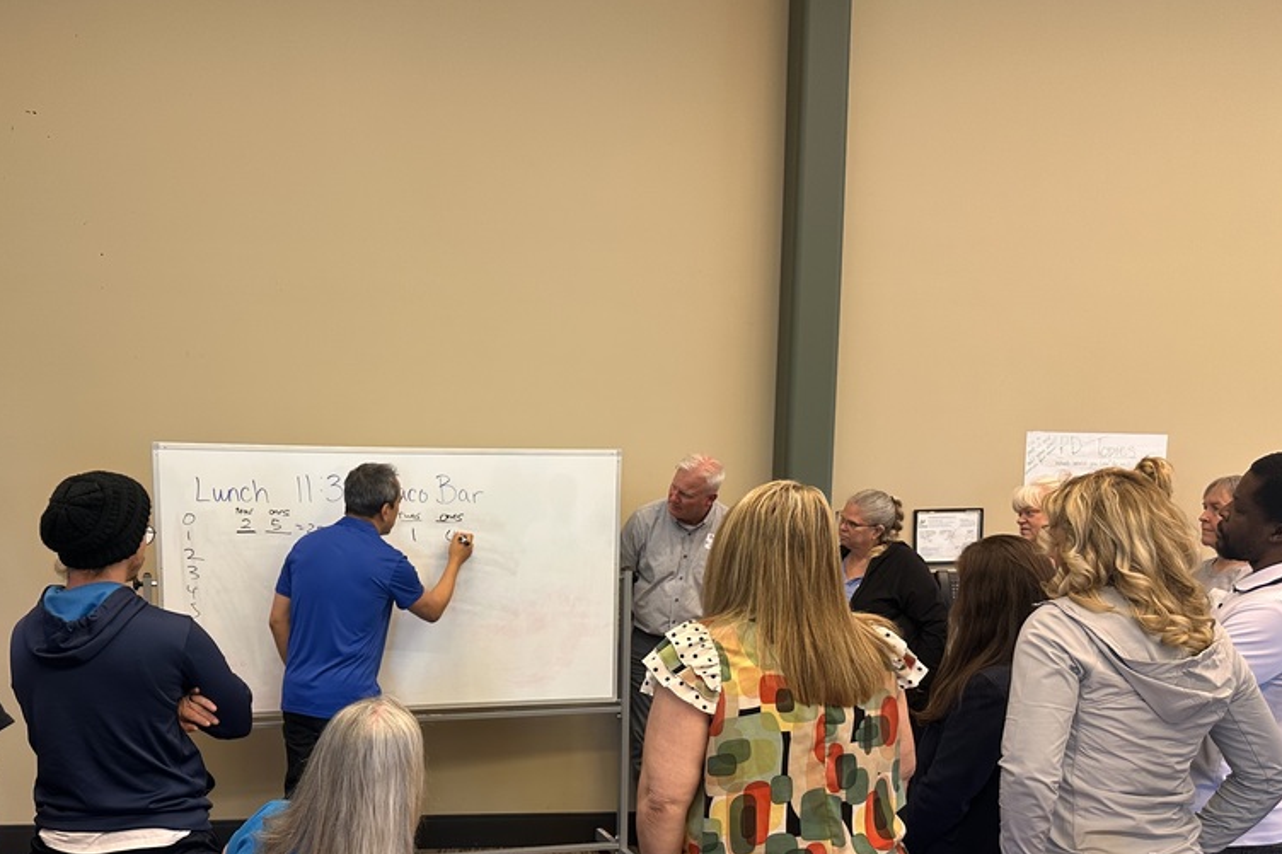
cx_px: 481
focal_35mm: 34
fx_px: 1210
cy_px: 648
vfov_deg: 37.8
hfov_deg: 55.2
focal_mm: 6.86
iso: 125
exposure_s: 1/60
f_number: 1.78
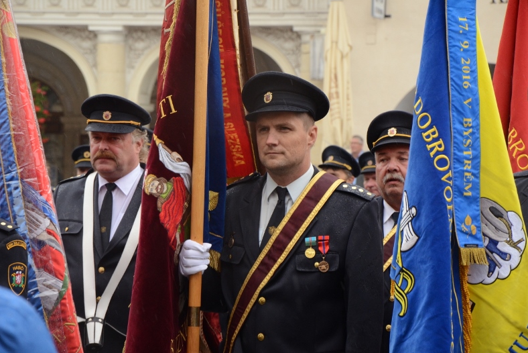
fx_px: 2340
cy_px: 176
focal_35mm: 160
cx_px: 262
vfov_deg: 8.6
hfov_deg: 12.9
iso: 1000
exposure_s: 1/250
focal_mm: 105
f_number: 8
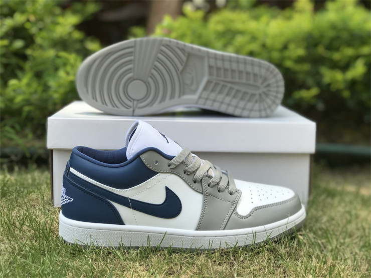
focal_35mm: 57
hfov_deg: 33.8
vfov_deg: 25.7
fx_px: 611
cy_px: 139
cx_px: 186
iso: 20
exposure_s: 1/336
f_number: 2.8
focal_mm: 6.6
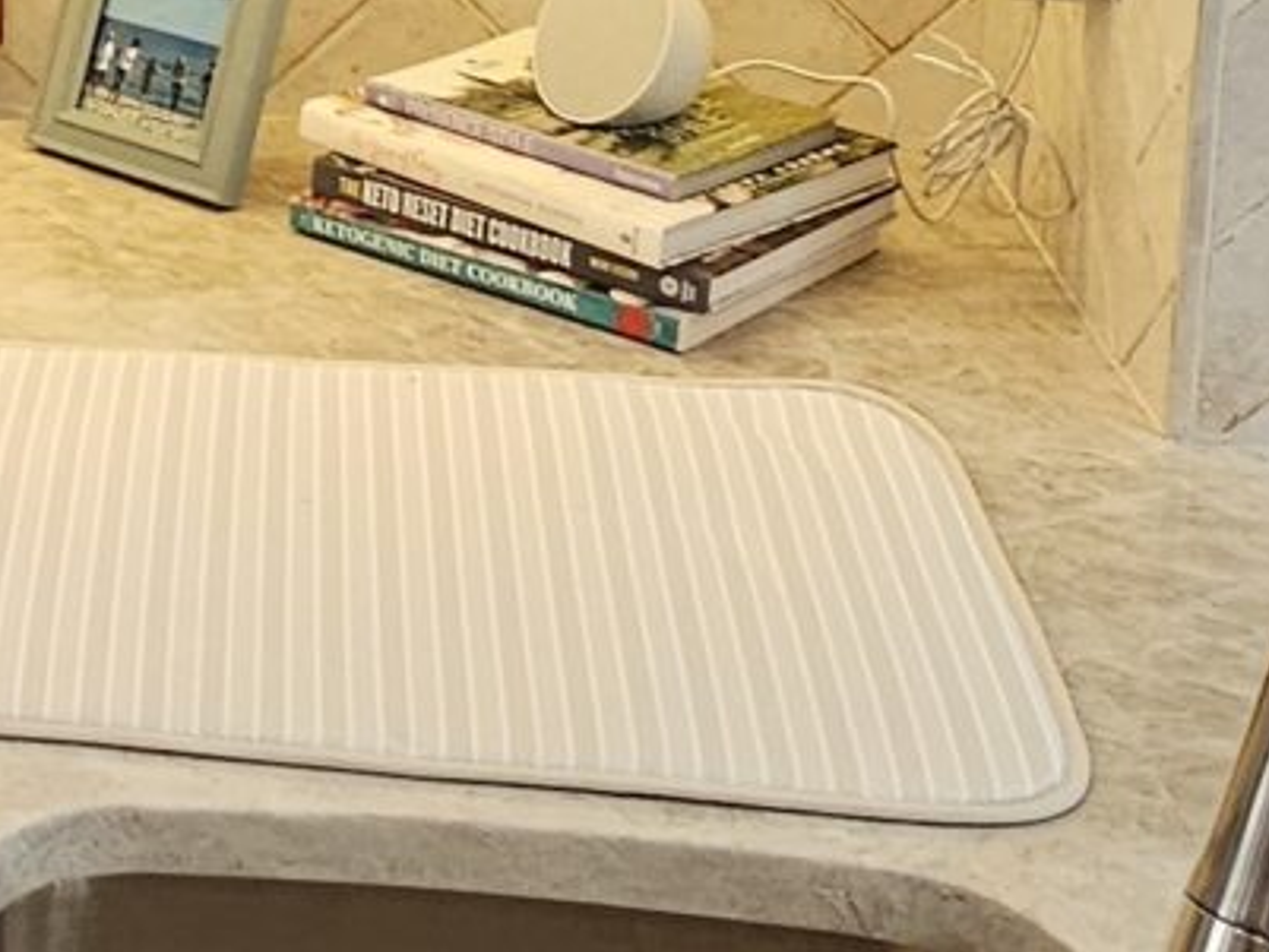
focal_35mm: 83
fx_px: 3044
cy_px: -310
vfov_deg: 16.7
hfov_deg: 20.5
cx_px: -585
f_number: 2.2
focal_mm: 2.2
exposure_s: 1/60
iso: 125
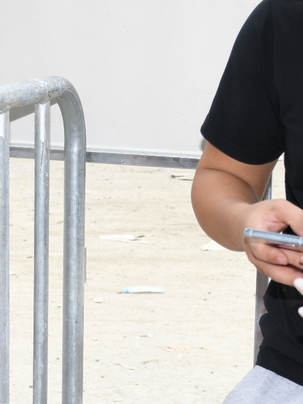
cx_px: 127
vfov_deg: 14.4
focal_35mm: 137
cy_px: 220
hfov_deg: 10.8
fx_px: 1600
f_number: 4
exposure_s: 1/200
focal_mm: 26
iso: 100
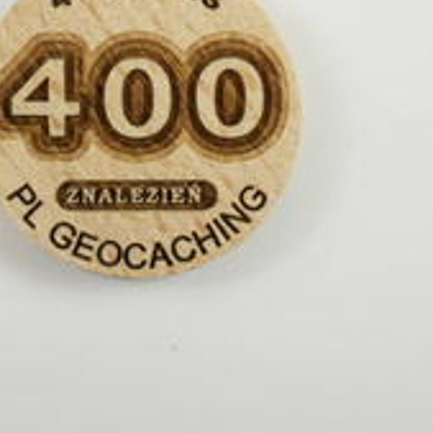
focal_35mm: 110
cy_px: 117
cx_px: 138
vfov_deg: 15.8
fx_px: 1557
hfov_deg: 15.8
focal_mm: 30
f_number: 9
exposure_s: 1/15
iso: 200
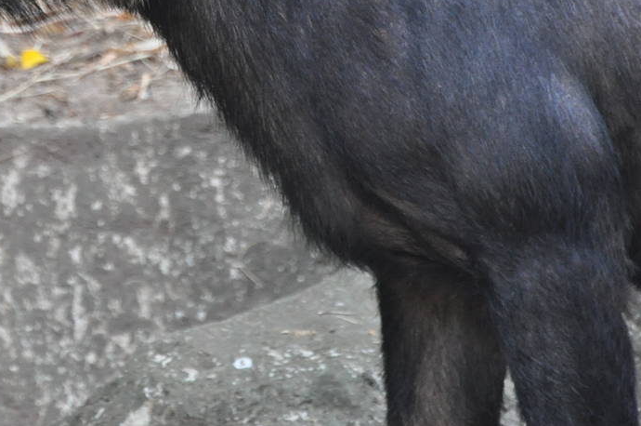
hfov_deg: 2.0
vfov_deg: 1.3
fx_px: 18563
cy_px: -67
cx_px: 78
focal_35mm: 1044
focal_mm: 300
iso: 1250
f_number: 5.6
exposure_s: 1/125
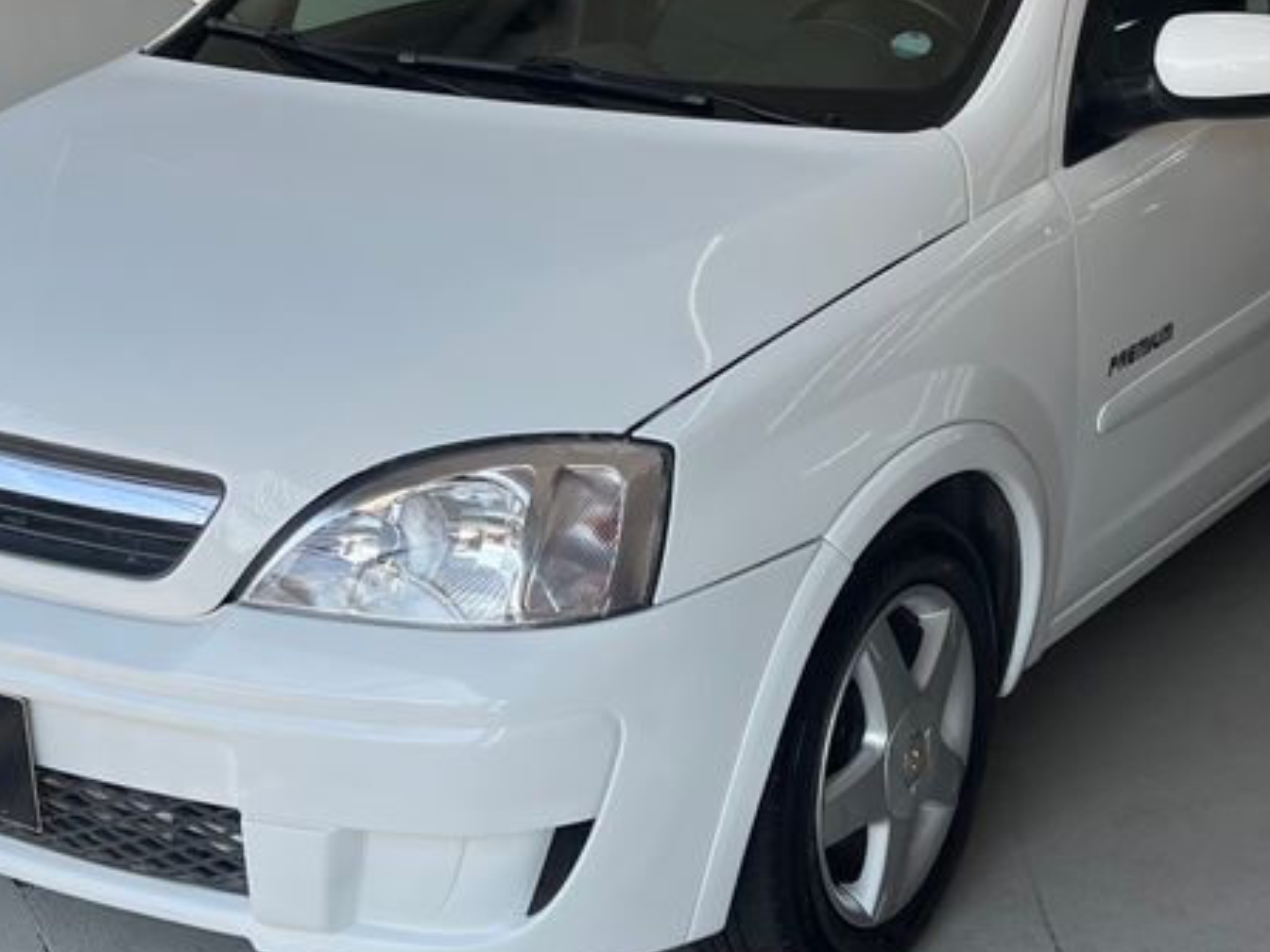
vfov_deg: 30.8
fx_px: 1724
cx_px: 547
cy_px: 380
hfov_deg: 40.3
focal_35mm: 47
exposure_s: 1/486
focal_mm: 5.7
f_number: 1.5
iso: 50
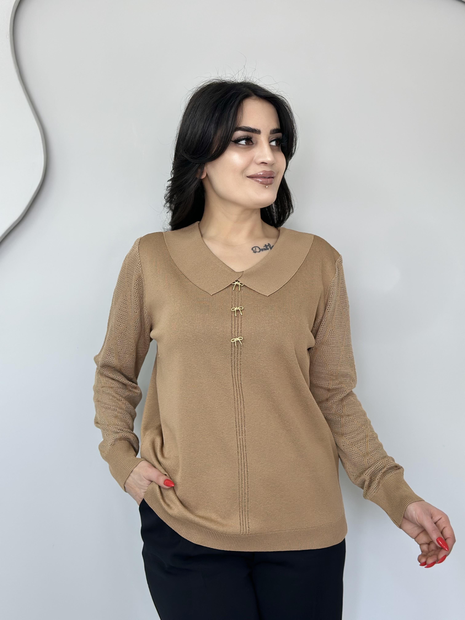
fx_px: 860
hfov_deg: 30.3
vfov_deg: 39.7
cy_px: 310
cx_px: 232
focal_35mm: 48
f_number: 1.78
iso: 100
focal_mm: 6.86
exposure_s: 1/100
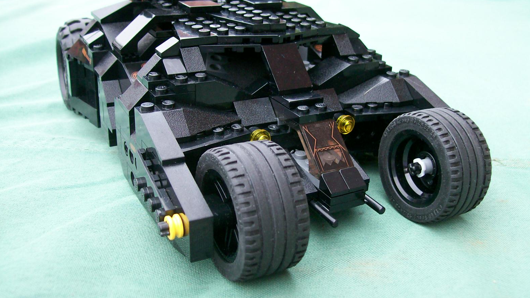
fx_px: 562
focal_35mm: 40
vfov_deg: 29.7
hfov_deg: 50.5
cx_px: 268
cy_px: 131
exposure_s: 1/35.7
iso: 80
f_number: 2.7
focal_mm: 6
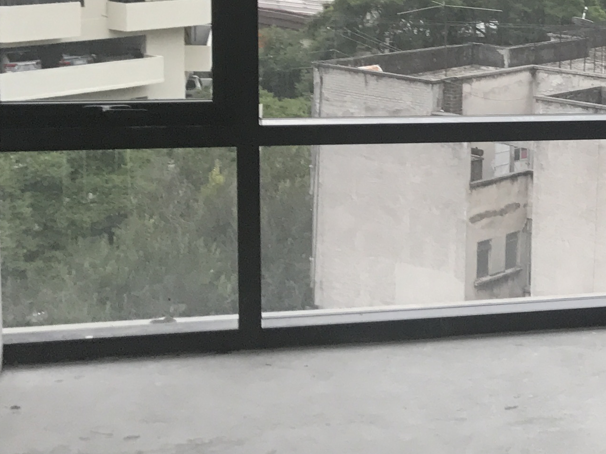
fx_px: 1540
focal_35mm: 88
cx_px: 871
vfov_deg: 16.7
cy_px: 130
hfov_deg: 19.7
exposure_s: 1/120
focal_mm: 3.99
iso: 40
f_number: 1.8
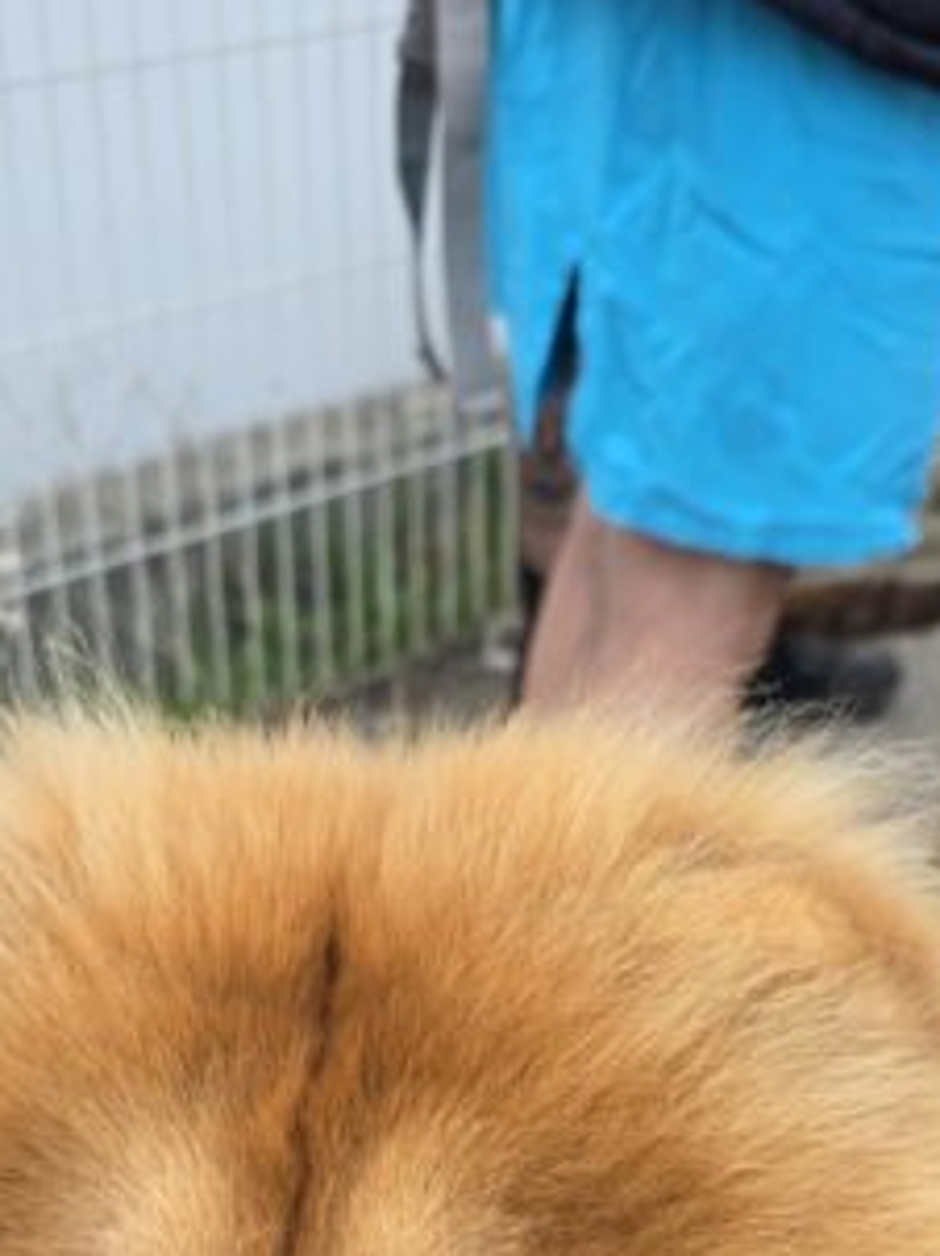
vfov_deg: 26.3
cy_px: 1541
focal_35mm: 65
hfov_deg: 22.6
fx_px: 2357
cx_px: 458
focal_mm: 6.3
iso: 40
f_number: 1.7
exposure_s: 1/180
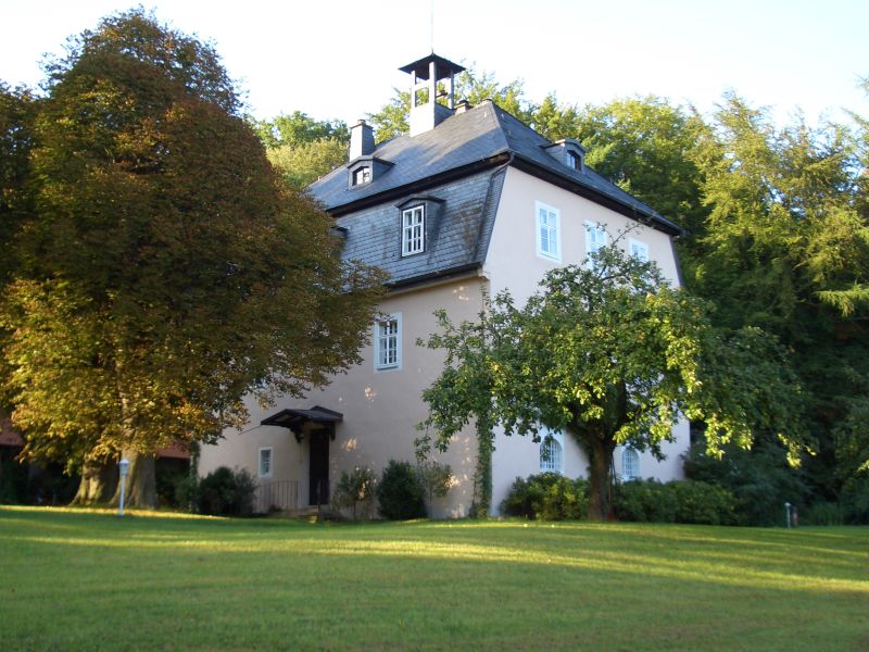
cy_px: 326
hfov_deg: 45.8
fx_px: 1029
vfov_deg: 35.1
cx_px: 434
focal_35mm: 41
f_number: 2.8
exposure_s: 1/80
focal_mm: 6.8
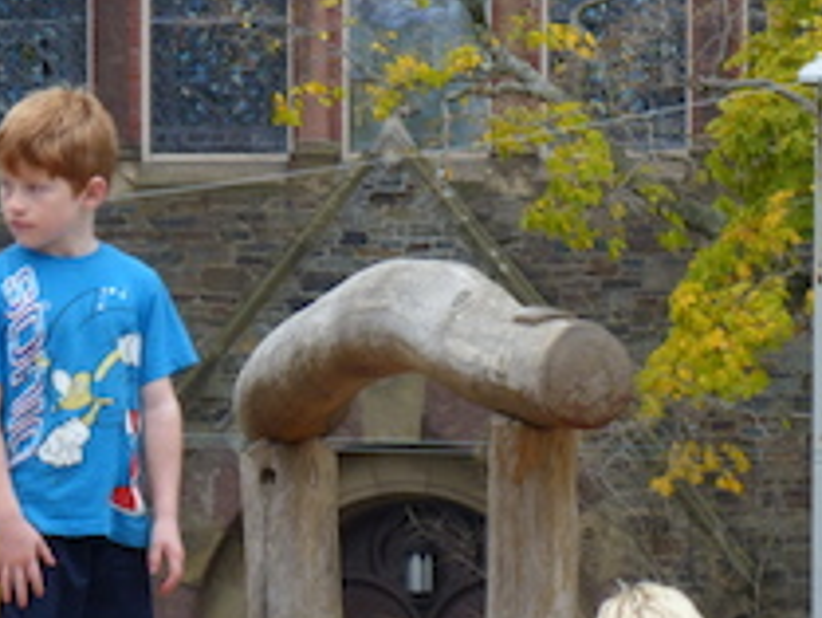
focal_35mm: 822
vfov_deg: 1.8
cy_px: 736
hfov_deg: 2.4
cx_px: 745
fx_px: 19531
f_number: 4
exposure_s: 1/200
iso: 100
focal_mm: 58.2
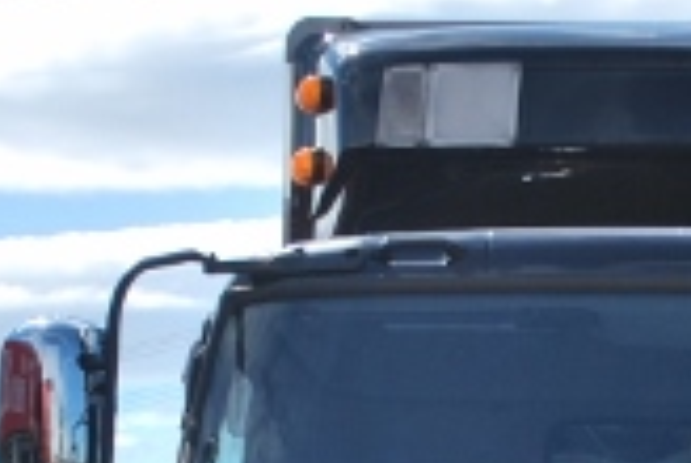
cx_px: 733
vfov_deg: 8.8
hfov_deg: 13.3
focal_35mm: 152
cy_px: 745
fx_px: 2923
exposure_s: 1/1000
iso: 100
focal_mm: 26
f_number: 4.2
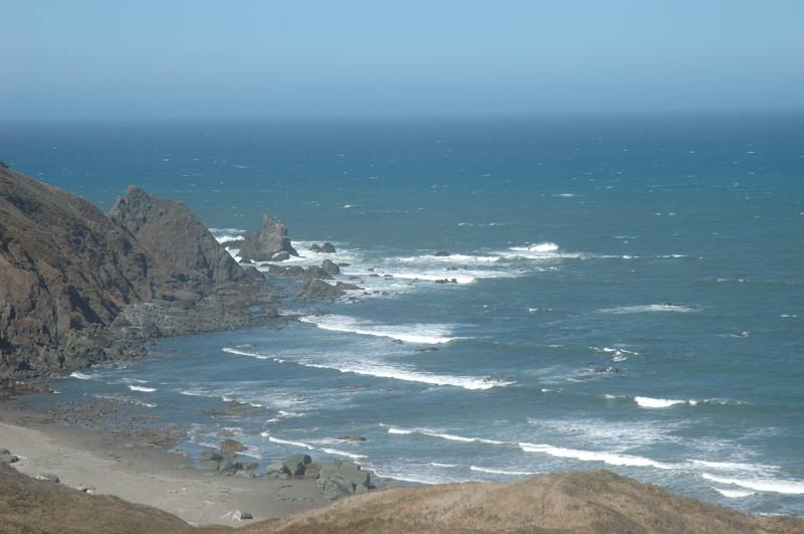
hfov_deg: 19.5
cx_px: 402
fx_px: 2342
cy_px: 267
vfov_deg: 13.0
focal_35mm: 105
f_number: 10
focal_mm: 70
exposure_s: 1/400
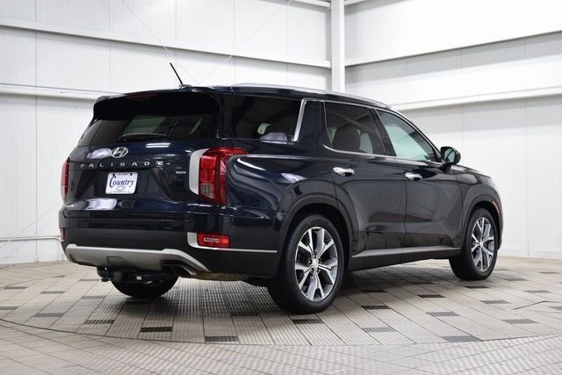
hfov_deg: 36.9
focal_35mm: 54
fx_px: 843
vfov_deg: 25.1
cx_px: 281
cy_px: 188
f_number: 5
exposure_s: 1/60
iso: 1600
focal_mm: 36
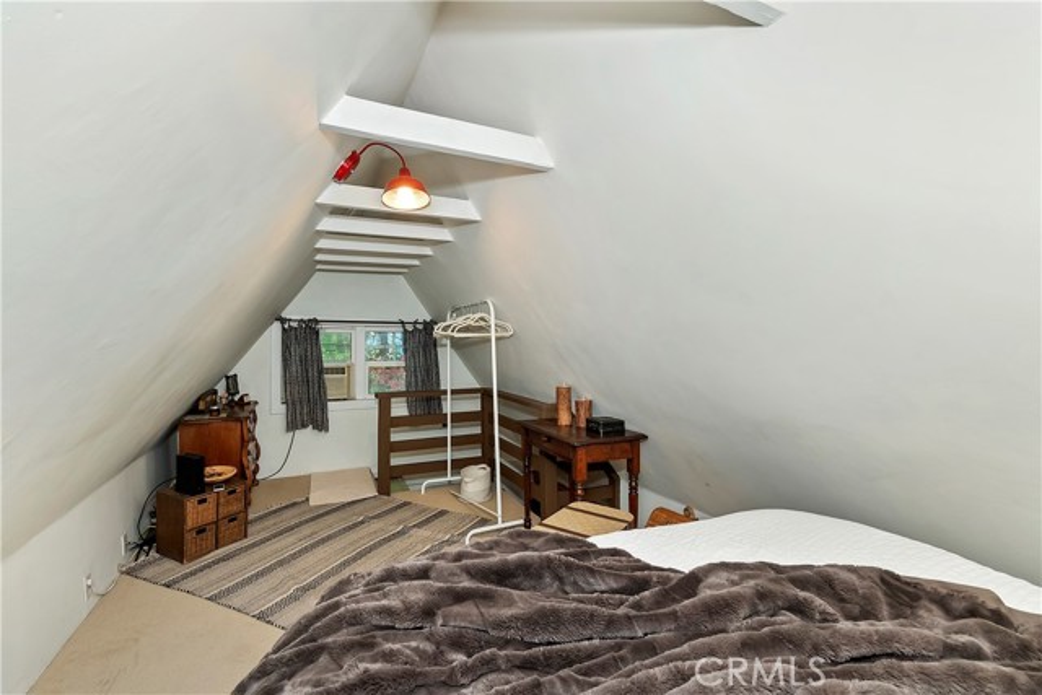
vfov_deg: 77.4
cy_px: 348
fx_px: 434
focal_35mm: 15
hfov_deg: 100.4
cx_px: 521
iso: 400
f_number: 8
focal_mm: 10
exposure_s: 1/30
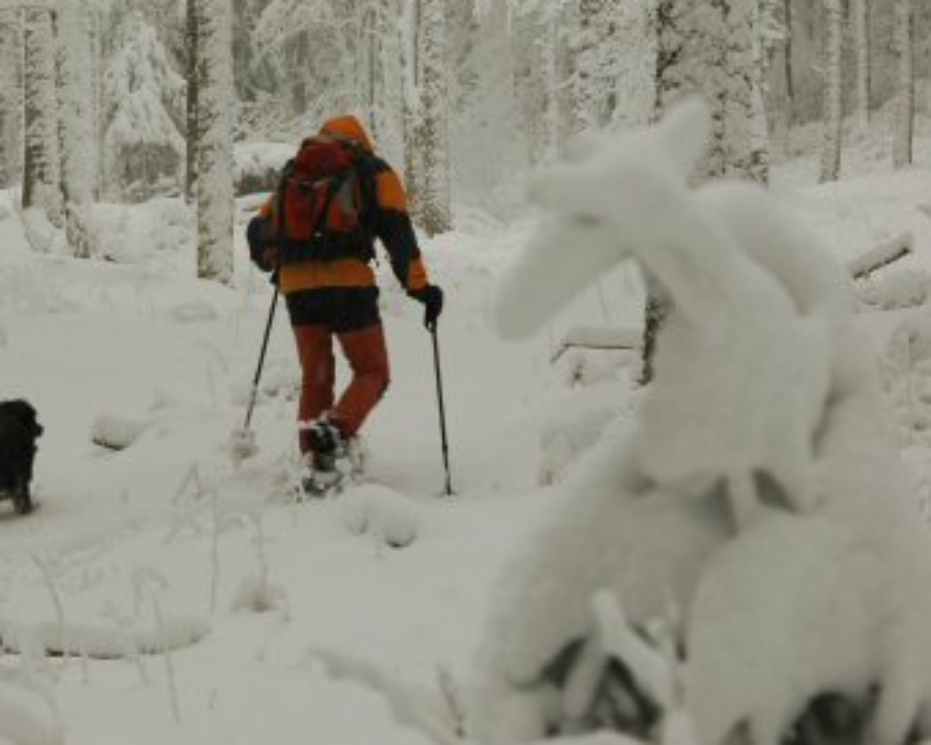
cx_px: 269
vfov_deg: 8.1
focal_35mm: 191
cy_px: 330
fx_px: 5261
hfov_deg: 10.1
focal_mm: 92
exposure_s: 1/100
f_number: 7.1
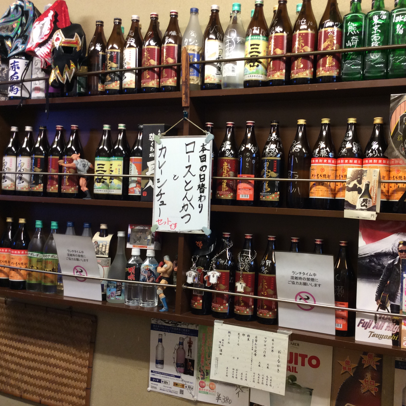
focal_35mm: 38
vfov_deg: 43.9
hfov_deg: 43.8
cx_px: 231
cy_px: 204
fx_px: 504
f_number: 2.4
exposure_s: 1/25
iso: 64
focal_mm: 3.3
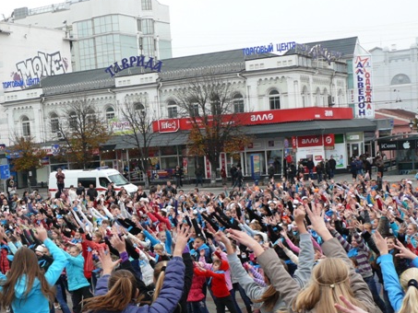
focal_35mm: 67
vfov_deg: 21.5
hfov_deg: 28.2
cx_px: 71
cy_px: 271
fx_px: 809
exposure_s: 1/250
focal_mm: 7.4
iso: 100
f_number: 4
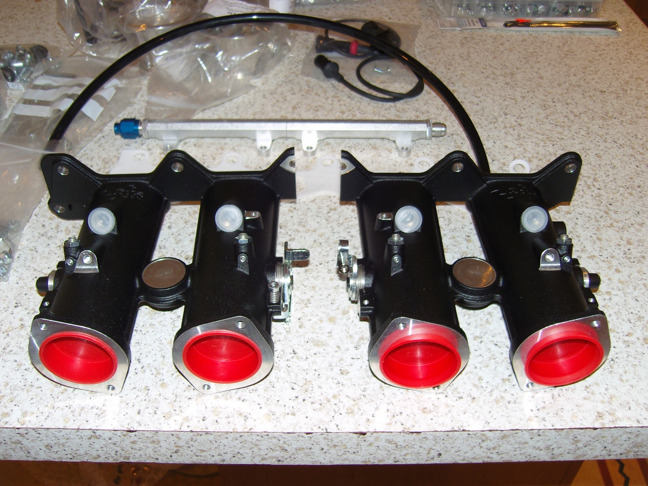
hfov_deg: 54.0
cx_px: 324
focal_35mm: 34
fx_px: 636
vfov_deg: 41.8
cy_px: 243
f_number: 2.8
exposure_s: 1/40
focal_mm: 7.3
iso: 100
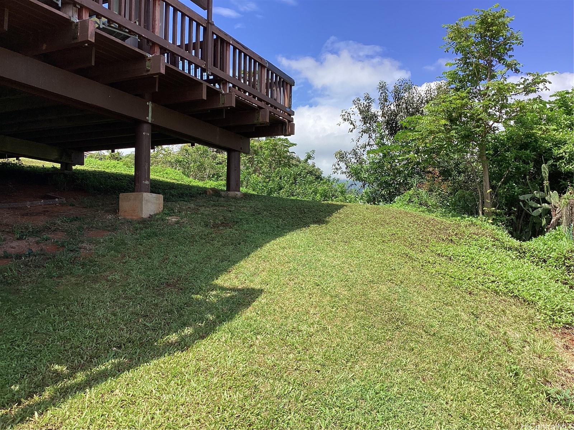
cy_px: 215
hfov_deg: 58.4
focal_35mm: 31
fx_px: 514
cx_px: 287
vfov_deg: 45.4
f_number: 2.4
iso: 25
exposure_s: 1/754
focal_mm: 3.3
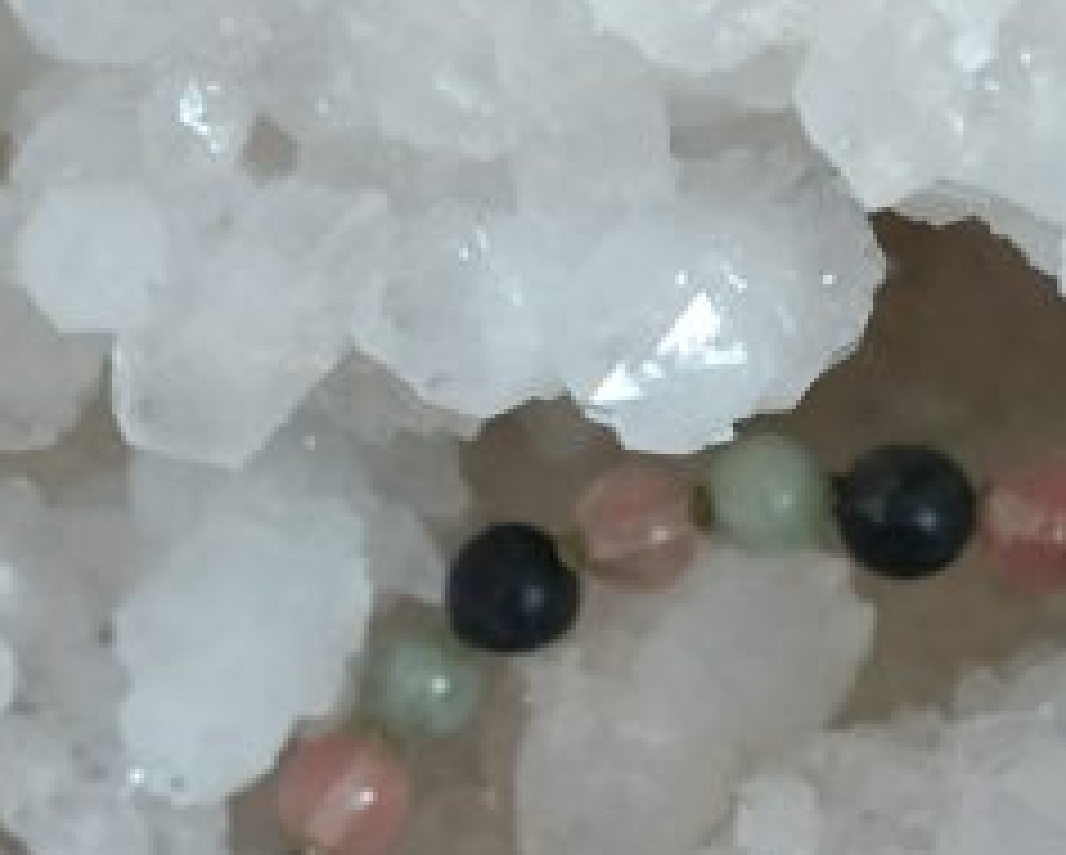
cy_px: 713
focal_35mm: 57
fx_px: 1800
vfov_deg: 26.1
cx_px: 891
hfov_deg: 31.9
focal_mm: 4.77
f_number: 1.75
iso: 495
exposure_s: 1/33
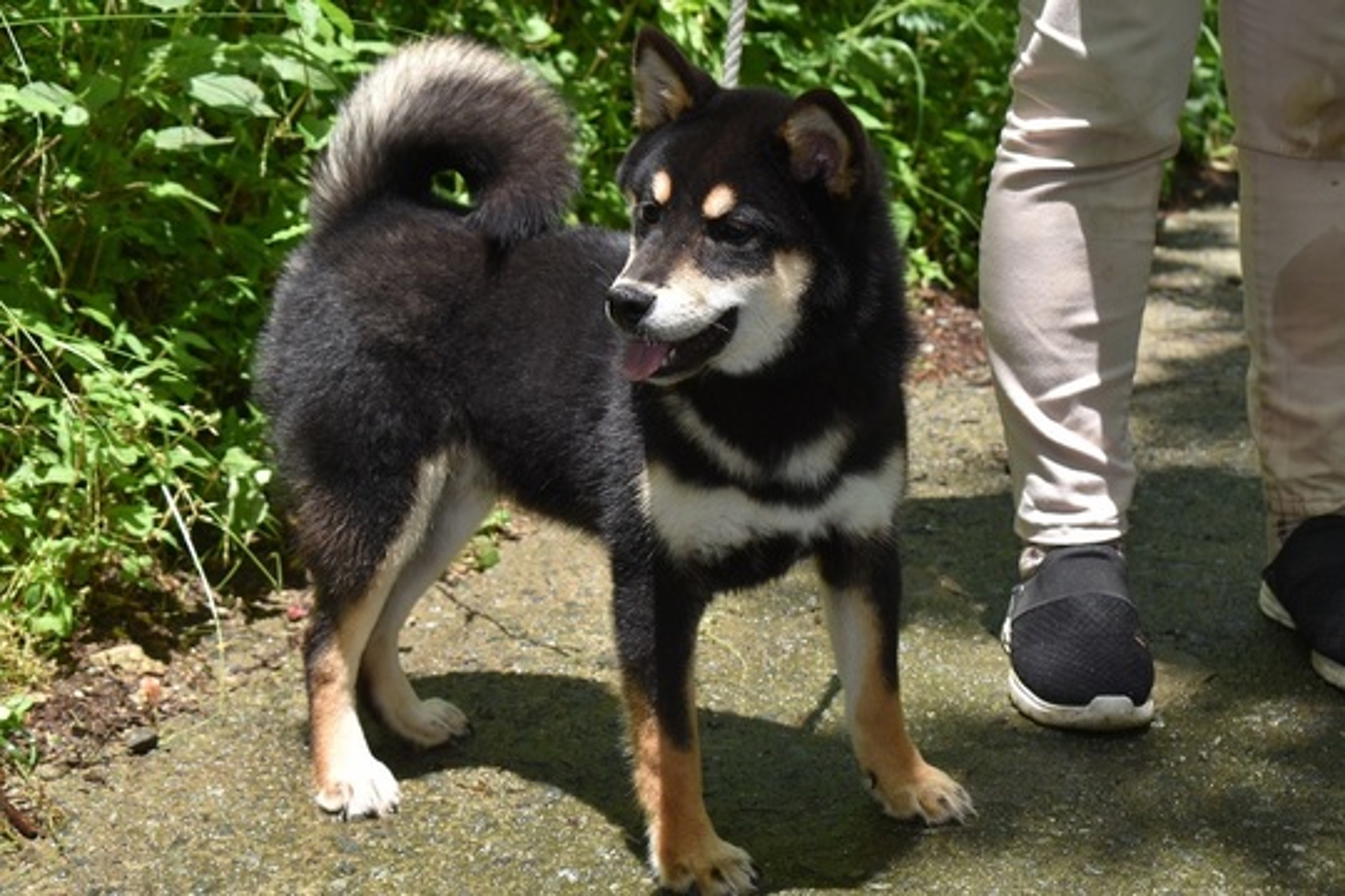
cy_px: 448
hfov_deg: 24.6
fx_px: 3082
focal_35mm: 82
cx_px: 672
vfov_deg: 16.6
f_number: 6.3
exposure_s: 1/160
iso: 100
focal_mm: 55
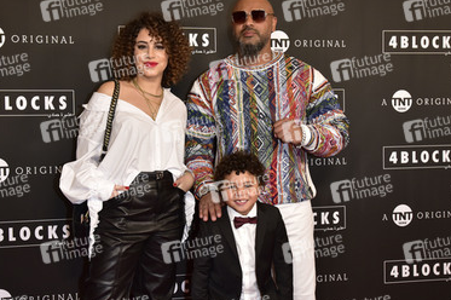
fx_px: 576
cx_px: 209
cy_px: 158
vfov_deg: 29.2
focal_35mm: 46
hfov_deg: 42.7
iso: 2000
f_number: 8
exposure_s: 1/250
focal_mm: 38
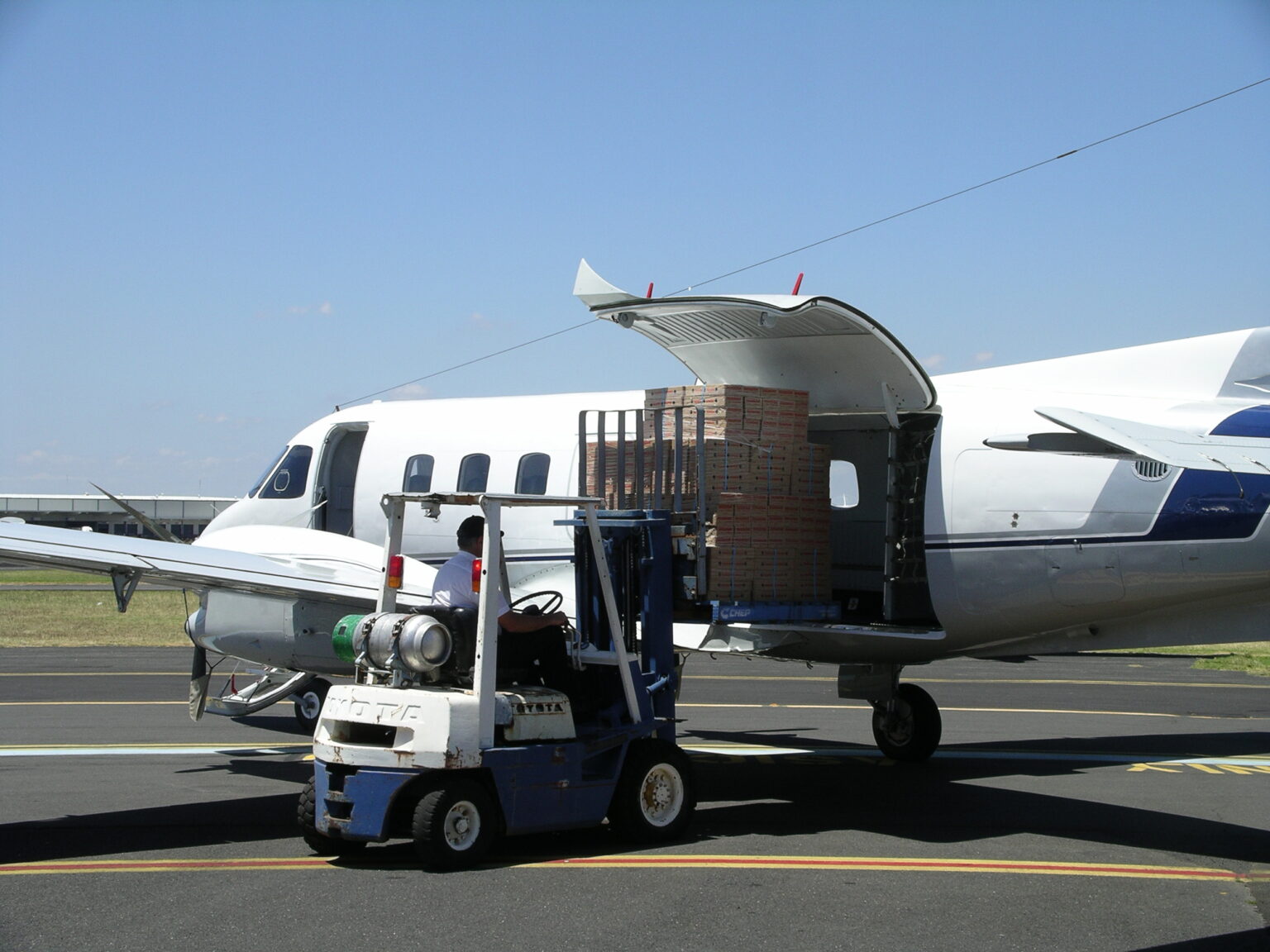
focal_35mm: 62
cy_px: 476
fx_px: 2275
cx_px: 635
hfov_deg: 31.2
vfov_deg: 23.7
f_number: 7
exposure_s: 1/320
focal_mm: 12.8
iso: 64
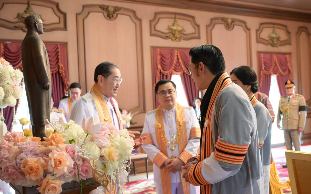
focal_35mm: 40
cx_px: 156
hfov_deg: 49.3
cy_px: 101
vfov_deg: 32.0
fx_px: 339
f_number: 4
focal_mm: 39
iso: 5000
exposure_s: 1/60
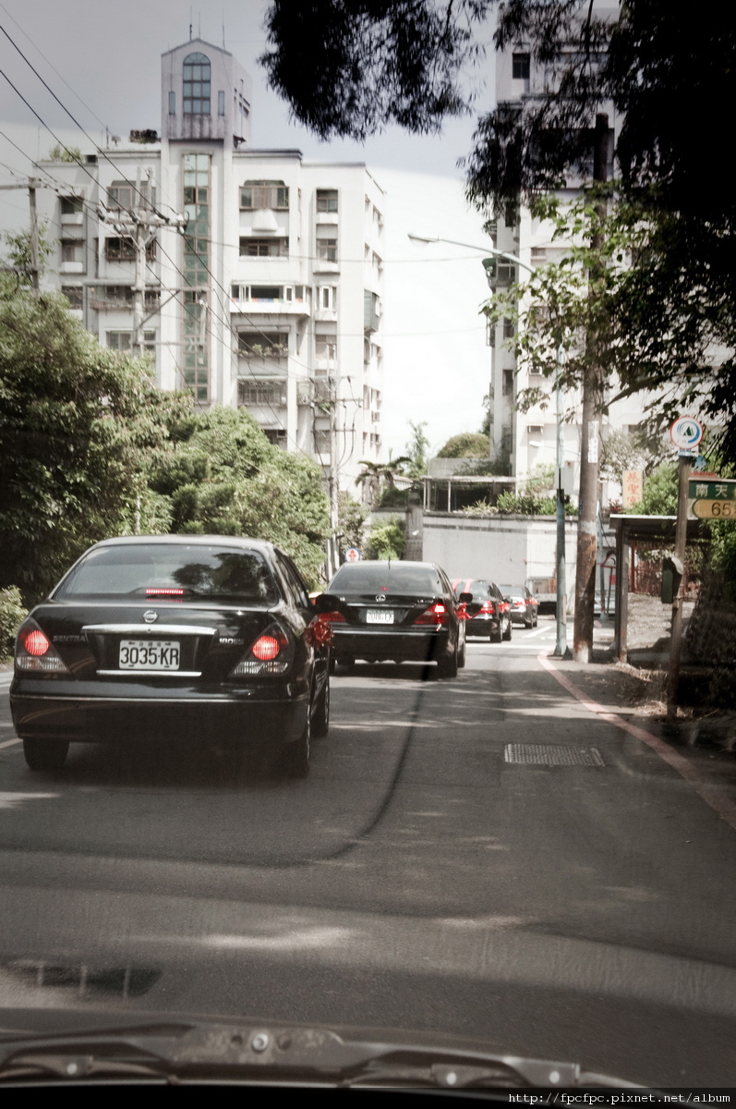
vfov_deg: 33.4
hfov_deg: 22.6
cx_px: 368
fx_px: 1845
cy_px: 554
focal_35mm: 60
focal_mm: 40
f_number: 18
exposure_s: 1/125
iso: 500
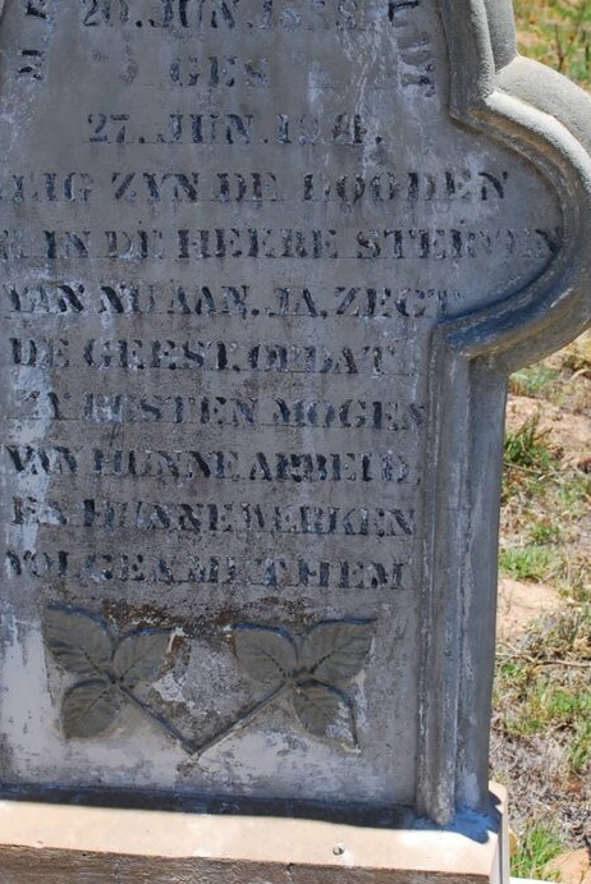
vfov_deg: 20.6
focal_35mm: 99
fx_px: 2433
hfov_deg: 13.8
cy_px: 359
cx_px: 254
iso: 100
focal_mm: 38
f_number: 9
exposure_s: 1/125
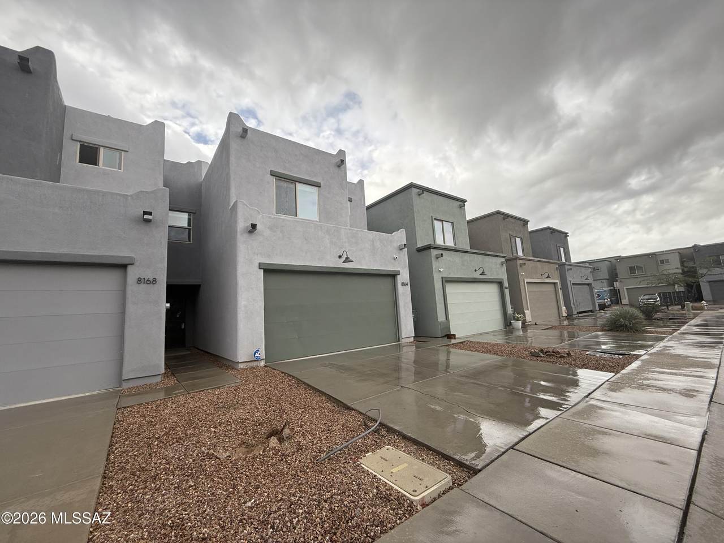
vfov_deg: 85.7
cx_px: 362
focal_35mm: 14
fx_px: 293
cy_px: 272
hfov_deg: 102.1
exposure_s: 1/326
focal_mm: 2.22
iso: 64
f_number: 2.2
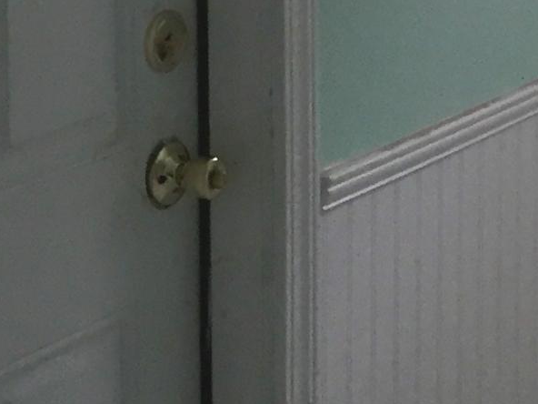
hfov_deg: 12.1
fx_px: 2285
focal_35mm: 147
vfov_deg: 9.9
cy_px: -84
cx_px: 1023
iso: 80
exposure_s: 1/30
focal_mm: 4.15
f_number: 2.2
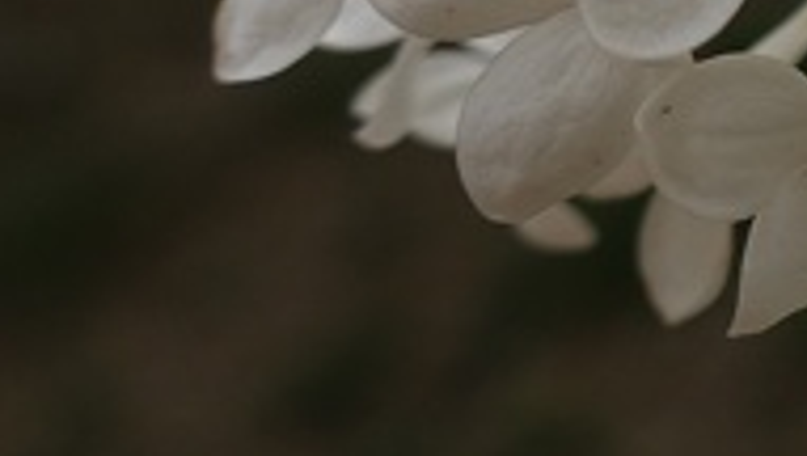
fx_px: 2228
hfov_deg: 15.8
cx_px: 1656
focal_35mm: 104
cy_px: -376
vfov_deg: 10.9
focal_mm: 8.8
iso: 125
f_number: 4
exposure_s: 1/320
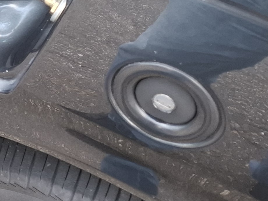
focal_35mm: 102
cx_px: -151
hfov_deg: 17.1
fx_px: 790
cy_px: -187
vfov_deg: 12.8
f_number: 1.8
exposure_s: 1/120
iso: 100
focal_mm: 5.54
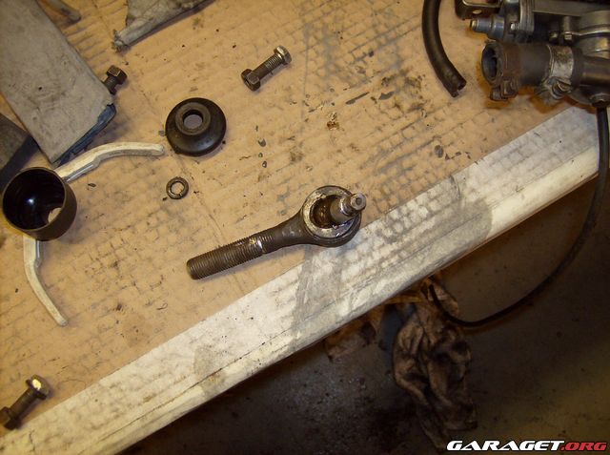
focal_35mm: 36
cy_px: 228
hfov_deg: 51.5
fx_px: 633
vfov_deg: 39.5
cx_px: 305
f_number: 2.8
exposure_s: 1/60
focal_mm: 6
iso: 200
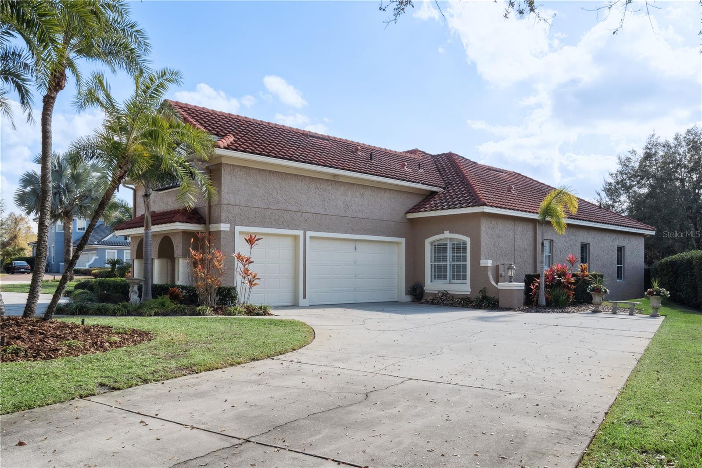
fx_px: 546
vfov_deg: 46.4
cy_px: 234
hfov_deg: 65.5
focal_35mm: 28
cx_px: 351
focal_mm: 28
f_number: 10
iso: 1600
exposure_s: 1/3200
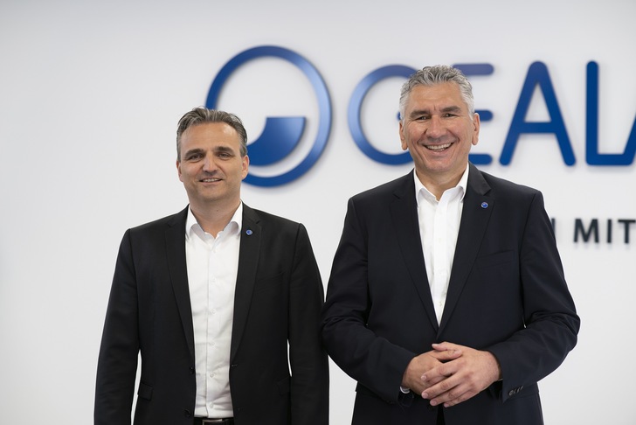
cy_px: 212
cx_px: 318
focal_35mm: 85
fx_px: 1502
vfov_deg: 16.1
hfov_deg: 23.9
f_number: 2.8
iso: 250
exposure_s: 1/125
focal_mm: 85
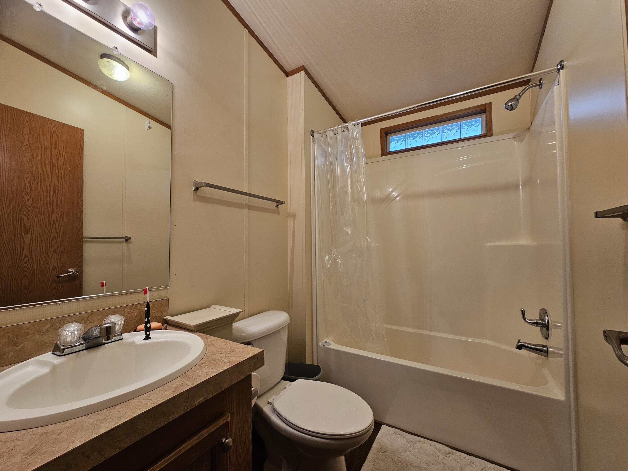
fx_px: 236
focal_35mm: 13
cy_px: 236
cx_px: 314
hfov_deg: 106.2
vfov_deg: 89.9
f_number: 2.2
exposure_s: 1/60
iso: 125
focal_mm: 2.2
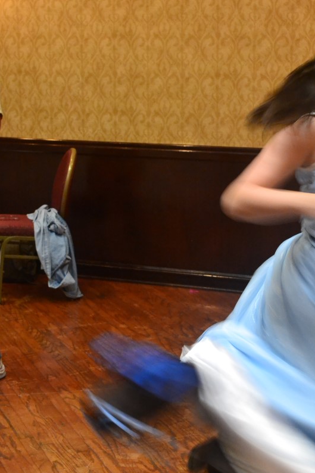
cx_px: 180
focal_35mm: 74
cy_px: 267
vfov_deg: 27.3
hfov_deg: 18.4
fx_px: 972
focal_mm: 34
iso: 3200
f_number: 5
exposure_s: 1/25
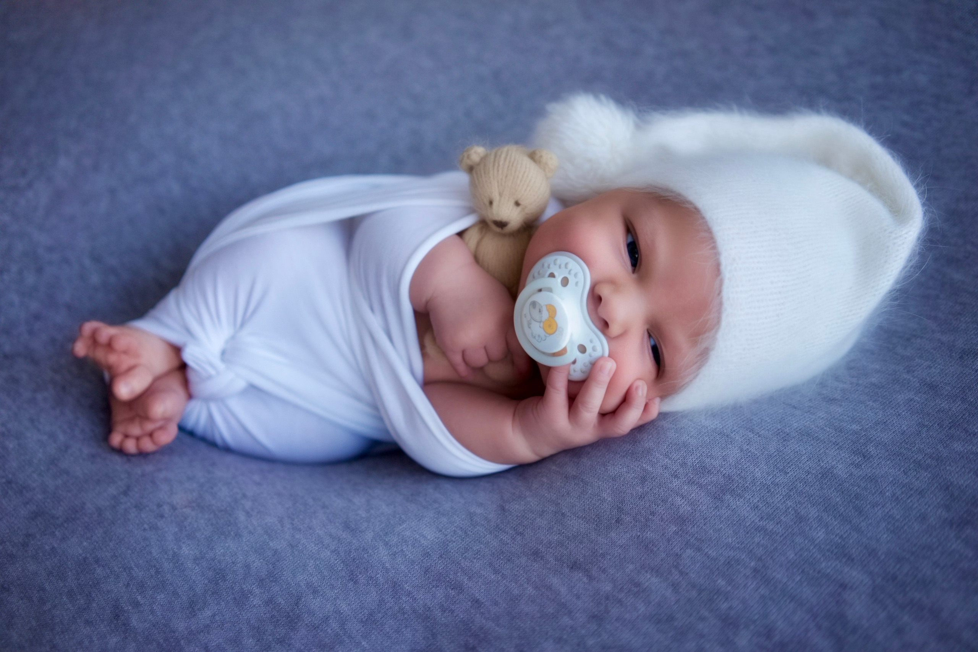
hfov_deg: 54.4
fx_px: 951
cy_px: 326
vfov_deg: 37.9
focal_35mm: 35
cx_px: 489
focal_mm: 35
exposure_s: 1/160
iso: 125
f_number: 2.8
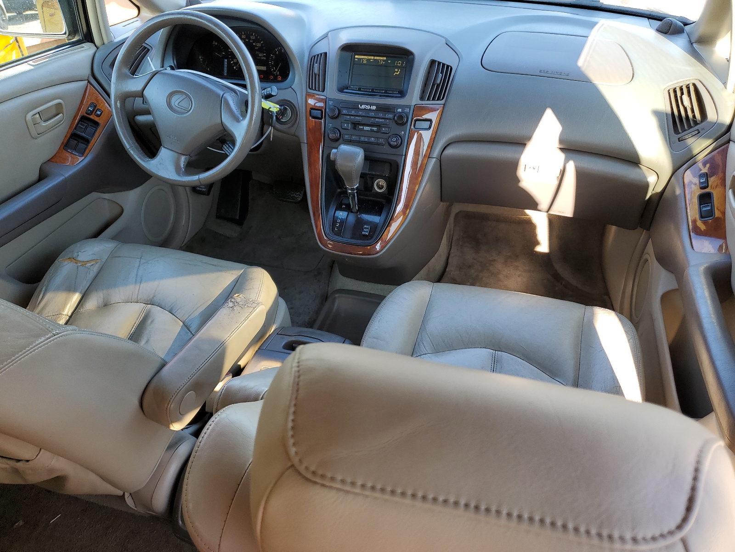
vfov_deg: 53.1
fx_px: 552
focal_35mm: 26
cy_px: 276
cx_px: 368
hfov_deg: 67.3
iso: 50
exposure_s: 1/169
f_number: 1.5
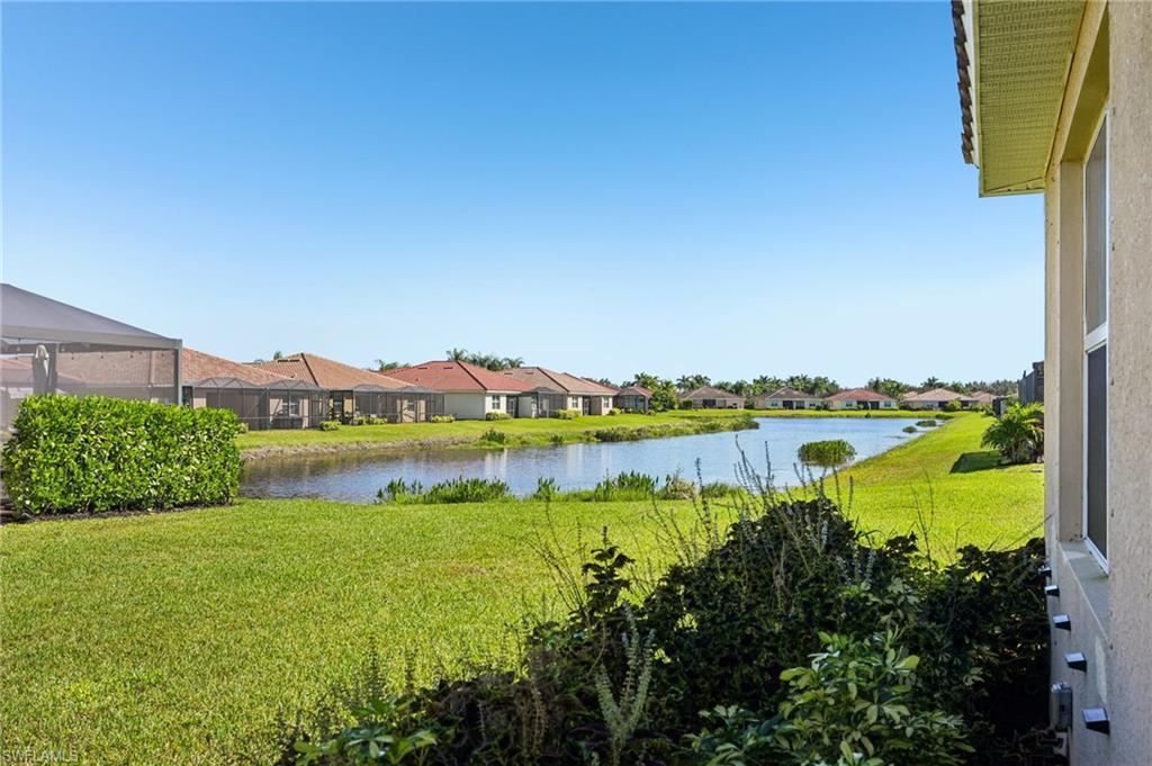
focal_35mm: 30
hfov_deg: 62.0
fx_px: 959
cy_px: 383
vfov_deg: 43.5
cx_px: 576
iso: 400
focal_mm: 30
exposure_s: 1/1250
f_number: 8
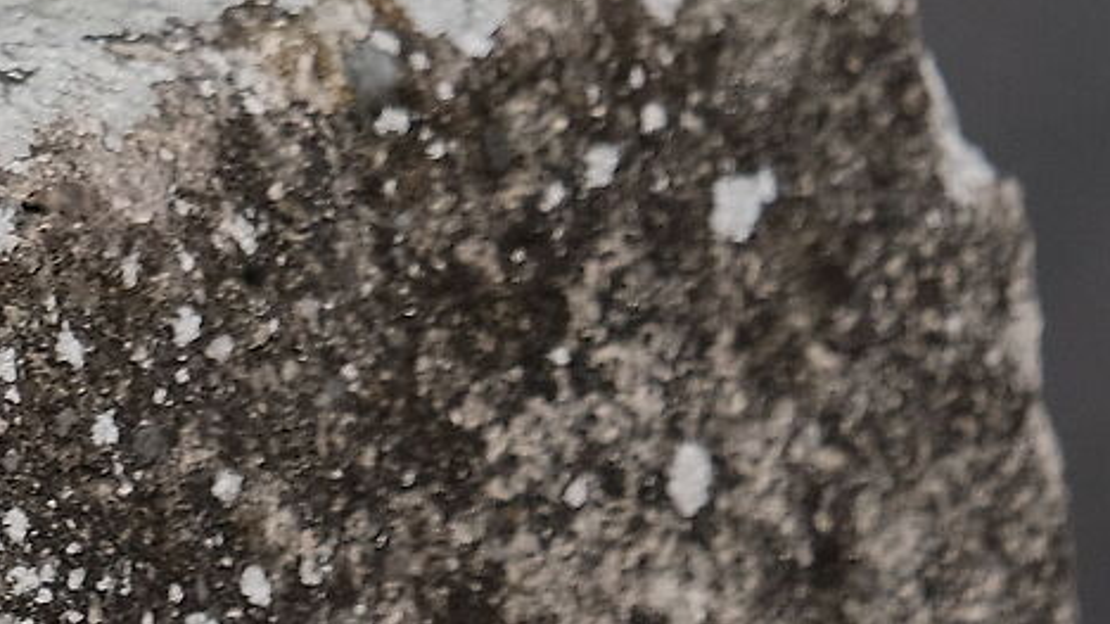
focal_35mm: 1462
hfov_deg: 1.5
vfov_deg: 0.8
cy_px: -1139
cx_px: -1352
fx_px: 43021
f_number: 5.6
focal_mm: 181.1
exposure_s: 1/350
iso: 320
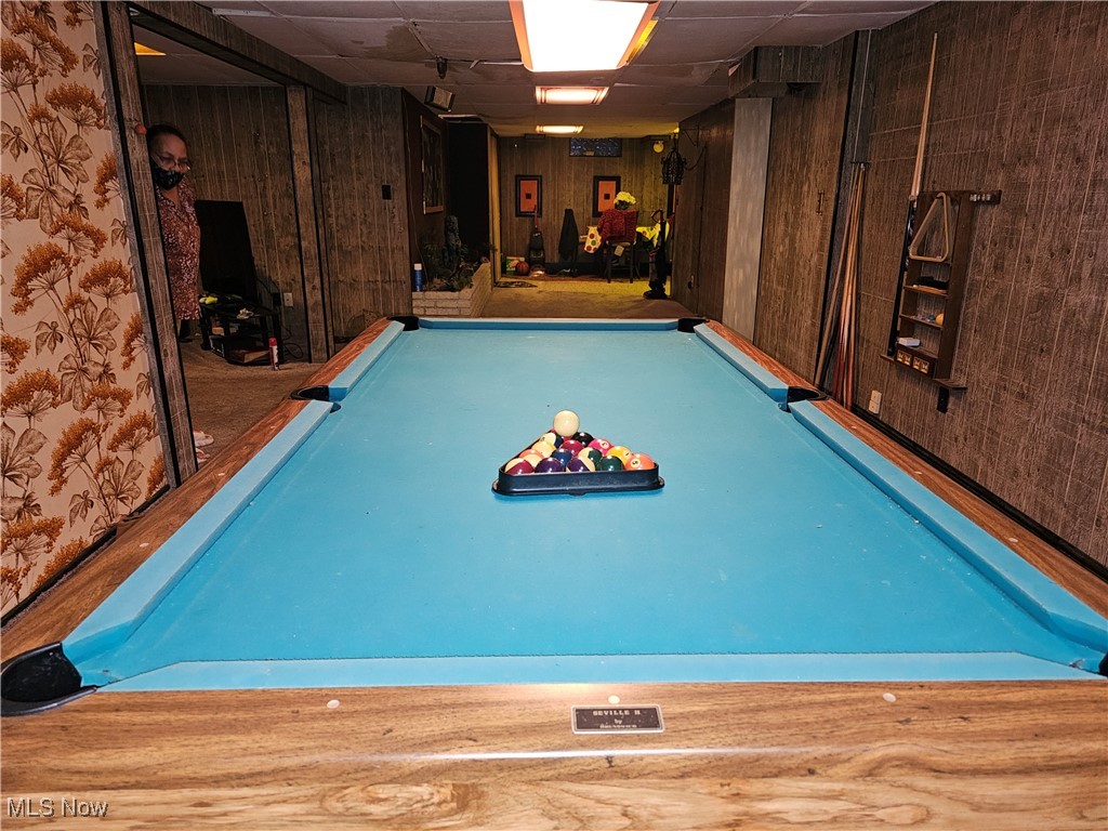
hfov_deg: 73.9
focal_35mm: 23
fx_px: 736
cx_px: 554
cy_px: 416
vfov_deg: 58.9
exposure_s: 1/9.99
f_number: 1.7
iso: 125
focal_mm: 6.3
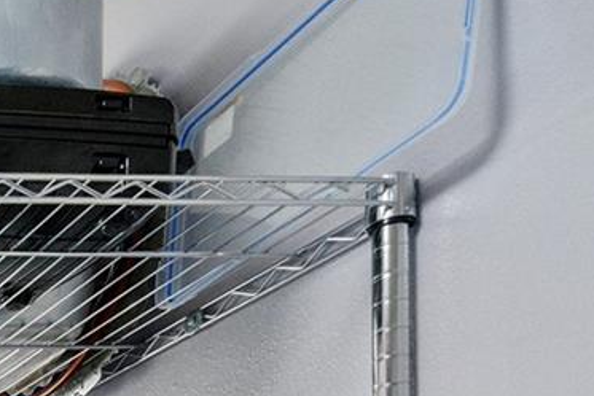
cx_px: -529
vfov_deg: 17.9
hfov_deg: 20.5
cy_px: 724
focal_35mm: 60
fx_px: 990
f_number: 8
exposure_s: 1/40
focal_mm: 14
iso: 500
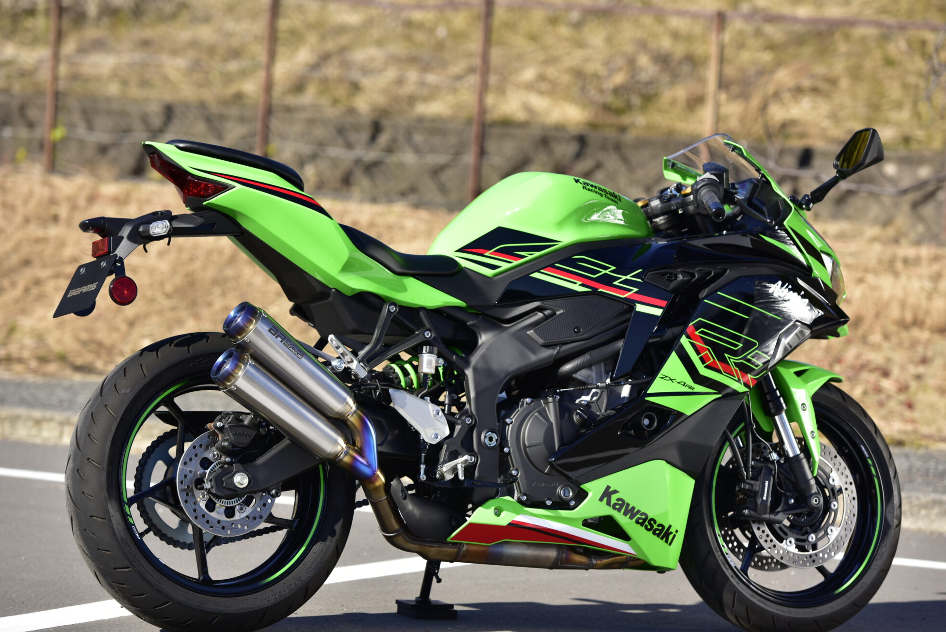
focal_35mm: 133
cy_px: 322
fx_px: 3496
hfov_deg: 15.4
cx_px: 475
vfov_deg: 10.3
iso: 160
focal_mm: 130
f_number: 5
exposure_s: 1/1000
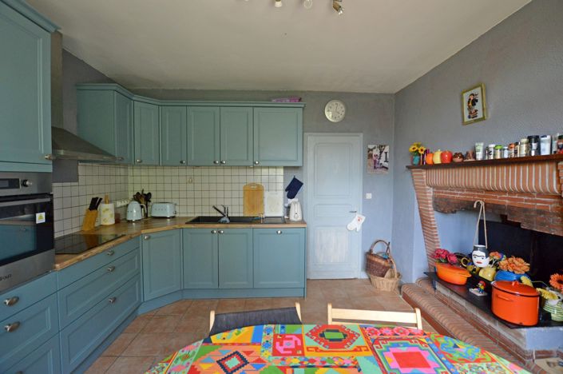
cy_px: 187
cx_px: 282
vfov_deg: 77.2
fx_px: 234
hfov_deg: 100.5
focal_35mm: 15
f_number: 3.5
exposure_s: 1/60
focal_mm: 10
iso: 1250
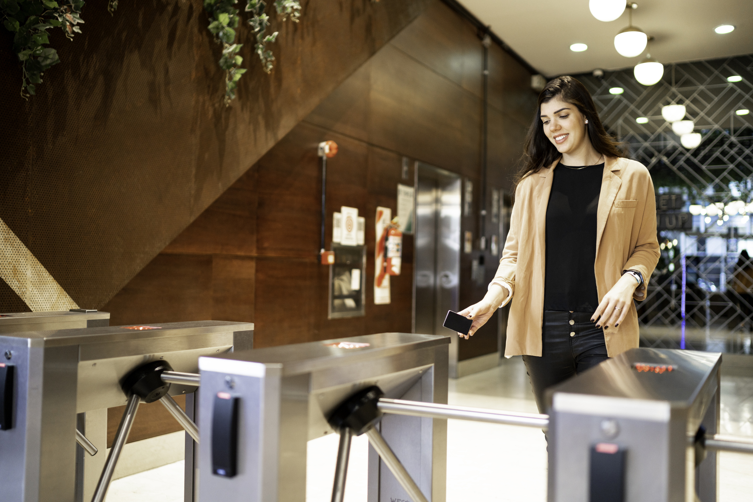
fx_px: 732
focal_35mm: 35
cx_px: 376
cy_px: 251
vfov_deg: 37.9
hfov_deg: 54.4
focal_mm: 35
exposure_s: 1/320
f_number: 1.4
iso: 250
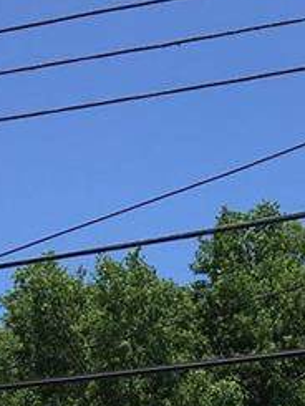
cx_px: 230
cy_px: 968
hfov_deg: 10.4
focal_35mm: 142
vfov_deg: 11.5
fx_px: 1667
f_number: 2.2
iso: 25
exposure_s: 1/1350
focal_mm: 4.15
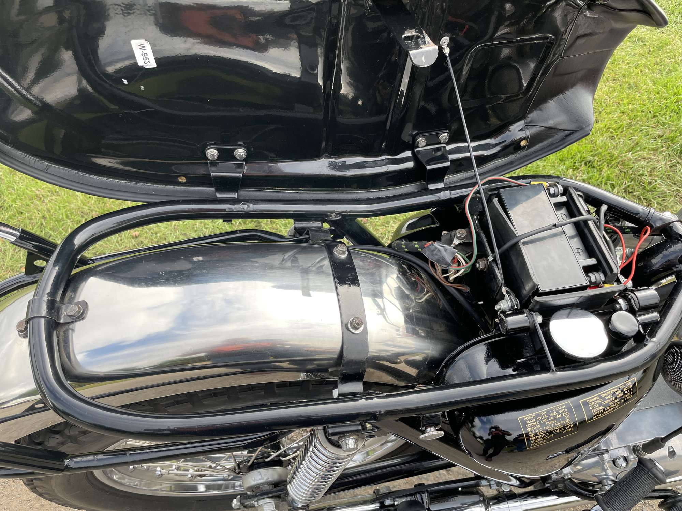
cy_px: 256
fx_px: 512
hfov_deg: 67.3
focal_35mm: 26
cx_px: 341
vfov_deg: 53.1
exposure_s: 1/596
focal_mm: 4.2
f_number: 1.6
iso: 32
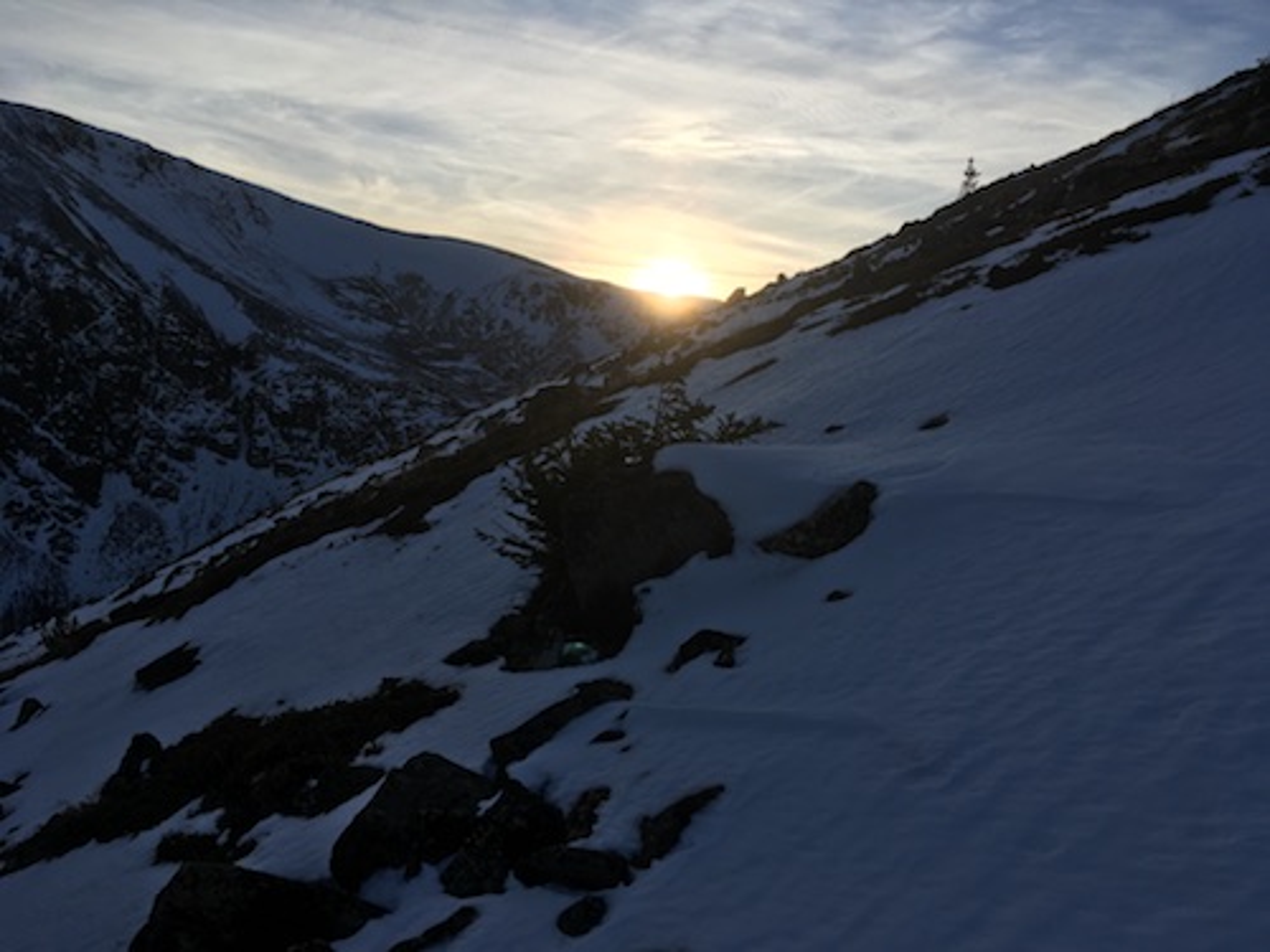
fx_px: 1064
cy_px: 476
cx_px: 635
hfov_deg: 61.7
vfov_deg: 48.2
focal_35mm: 29
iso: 25
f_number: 2.2
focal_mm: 4.15
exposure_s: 1/1672
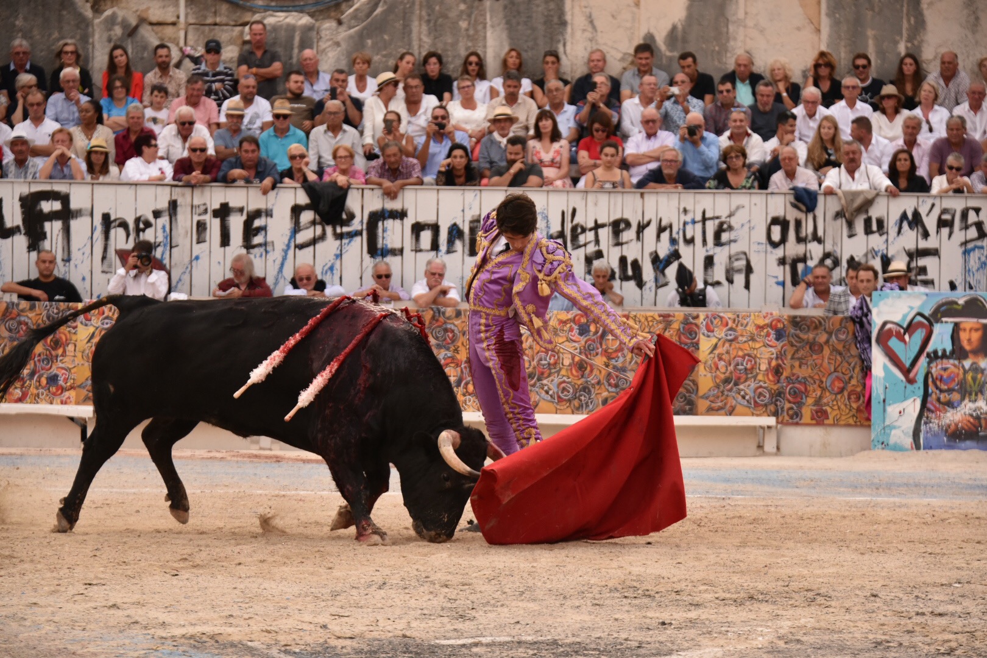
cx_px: 494
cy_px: 329
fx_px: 3701
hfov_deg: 15.2
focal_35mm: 135
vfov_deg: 10.2
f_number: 5.6
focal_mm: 135
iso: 2000
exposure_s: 1/1250
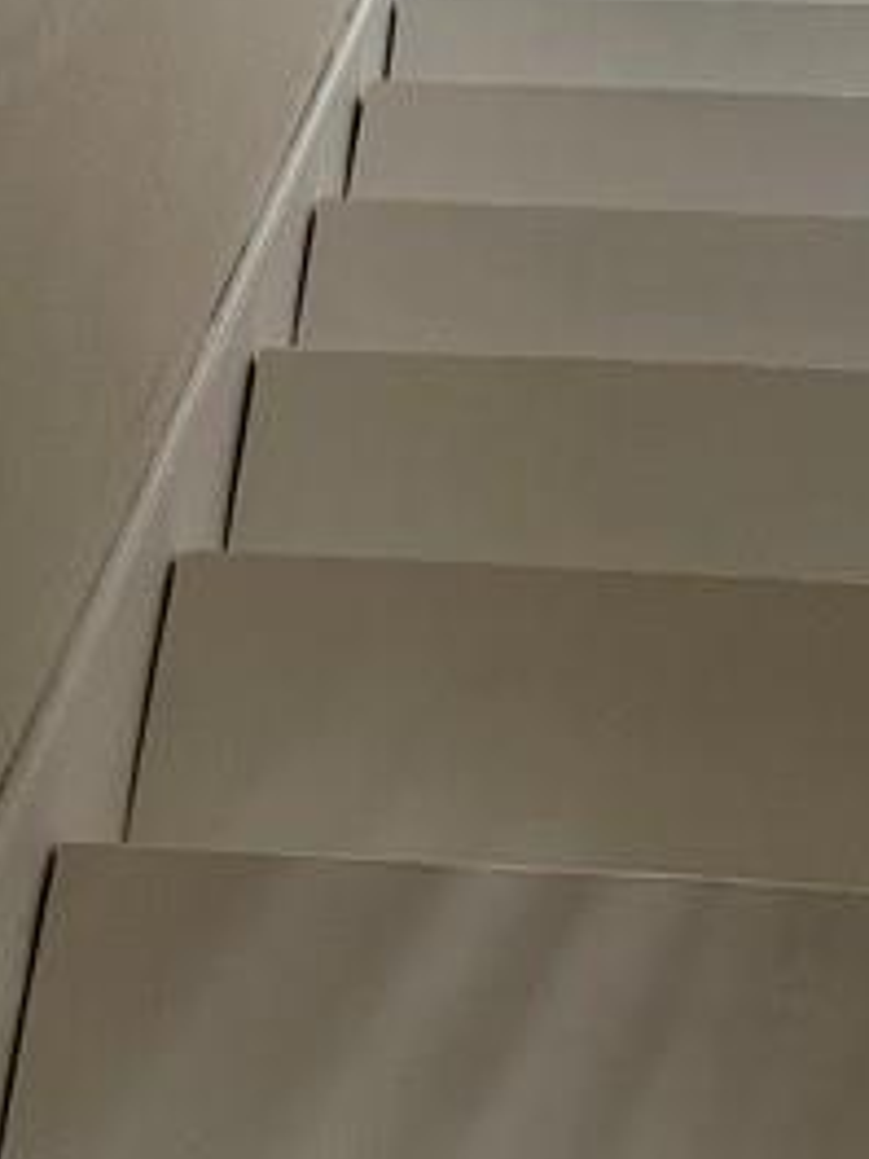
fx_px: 2109
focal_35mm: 63
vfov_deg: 28.6
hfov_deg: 23.2
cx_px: 527
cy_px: -35
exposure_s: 1/60
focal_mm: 5.1
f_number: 1.6
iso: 320
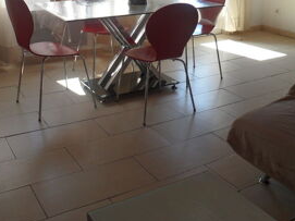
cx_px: 167
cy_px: 47
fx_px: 392
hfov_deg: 41.2
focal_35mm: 46
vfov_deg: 30.8
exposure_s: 1/90
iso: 80
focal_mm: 4.9
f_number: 3.3
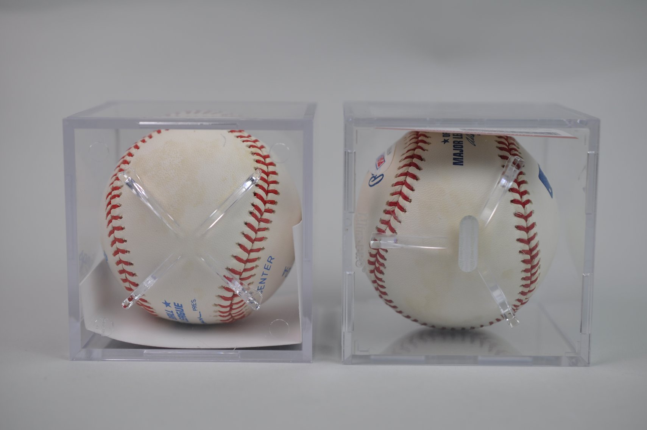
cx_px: 324
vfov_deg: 22.6
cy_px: 215
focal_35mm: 60
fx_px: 1077
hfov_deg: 33.4
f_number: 4
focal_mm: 40
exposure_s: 1/60
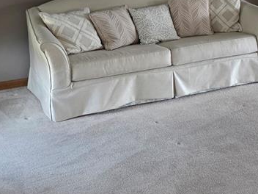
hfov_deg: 28.8
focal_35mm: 67
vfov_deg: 21.5
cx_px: 173
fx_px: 499
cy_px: 27
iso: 800
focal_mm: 6.3
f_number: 1.7
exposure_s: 1/120
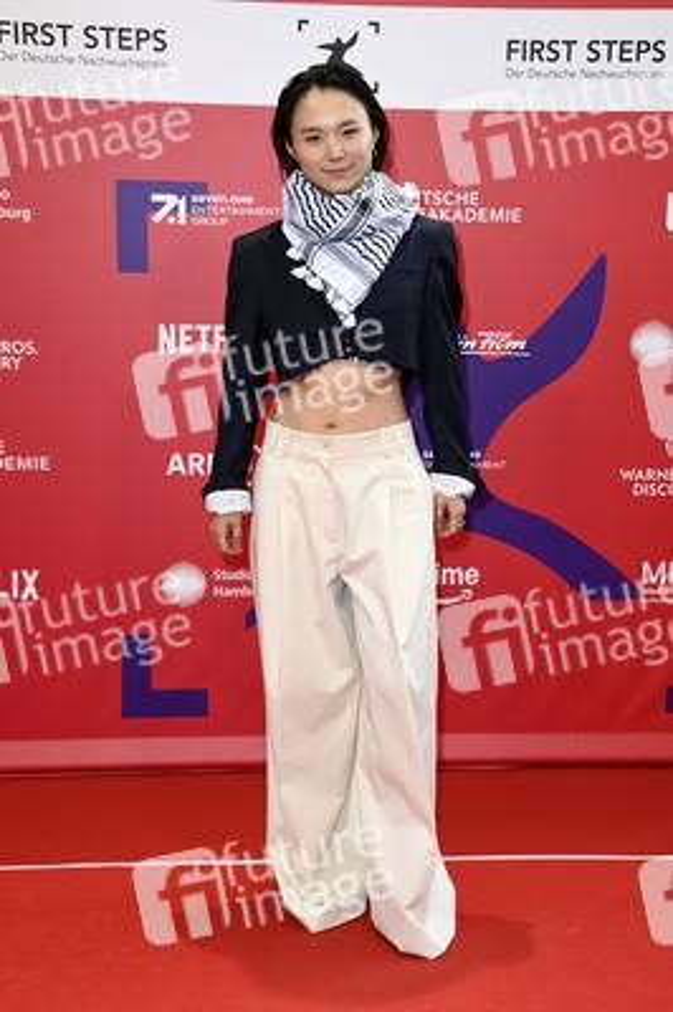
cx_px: 336
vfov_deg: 36.3
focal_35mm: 55
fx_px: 1545
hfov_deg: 24.6
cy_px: 506
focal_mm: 55
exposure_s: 1/250
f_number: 5.6
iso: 500
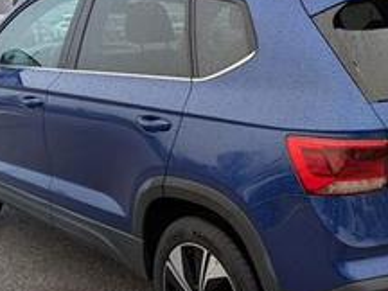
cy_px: 169
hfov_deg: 33.1
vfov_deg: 26.1
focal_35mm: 56
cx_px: 325
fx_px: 628
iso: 41
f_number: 1.85
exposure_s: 1/476
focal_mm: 6.81
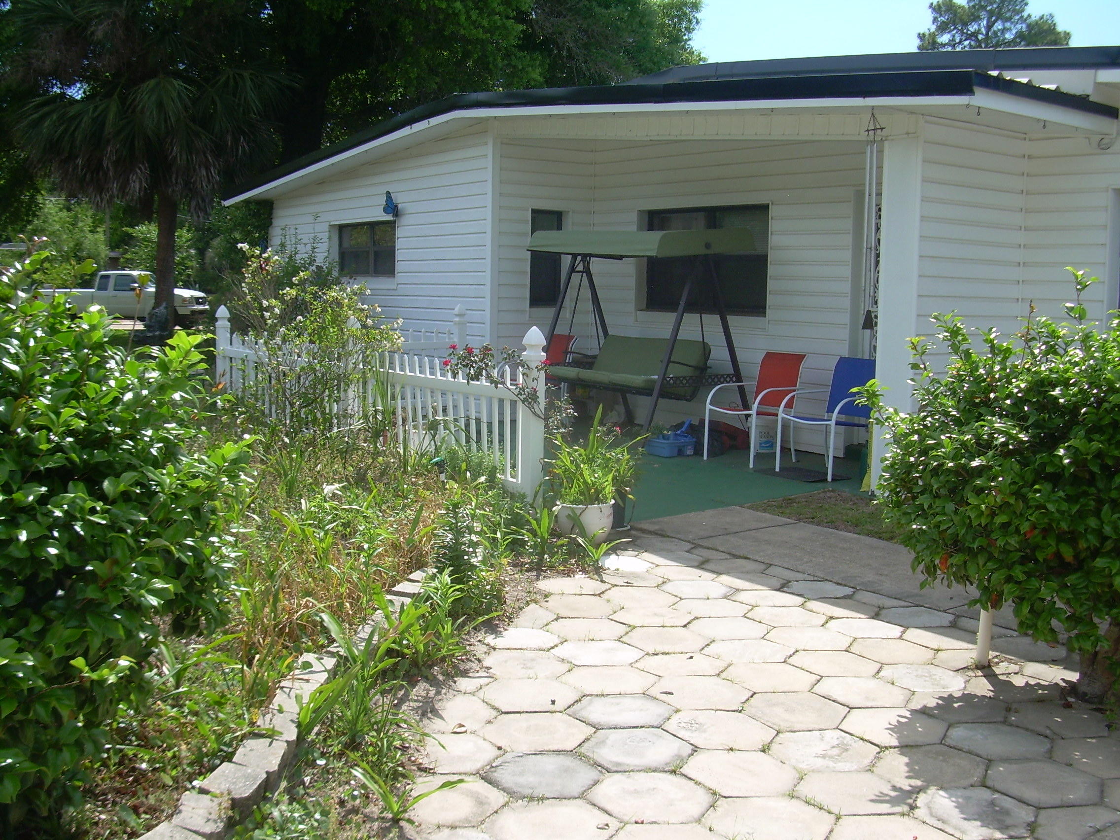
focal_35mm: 38
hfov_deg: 49.0
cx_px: 560
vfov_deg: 37.7
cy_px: 420
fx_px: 1229
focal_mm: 6.3
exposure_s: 1/324
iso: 50
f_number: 4.6
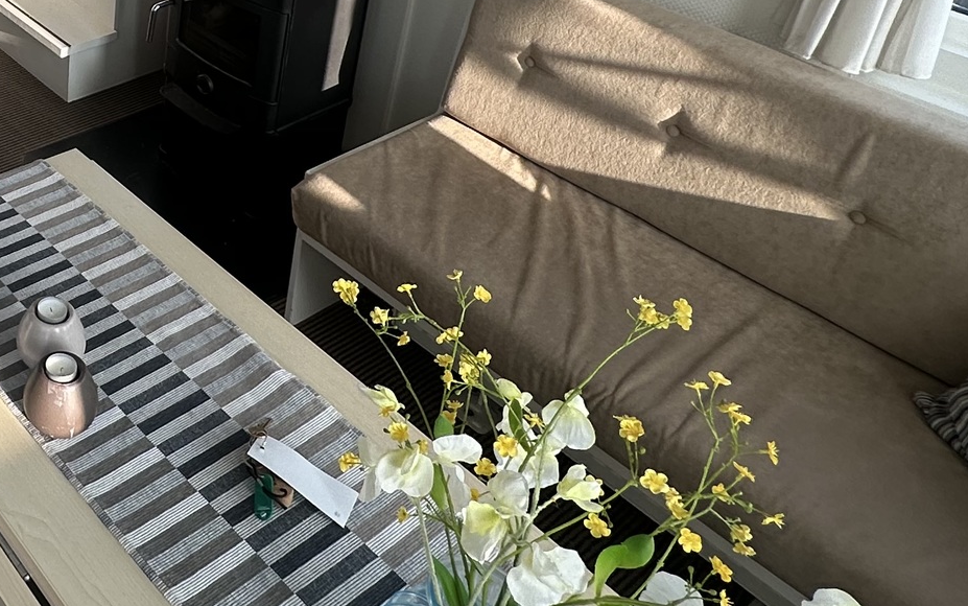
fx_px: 1056
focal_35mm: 40
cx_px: -45
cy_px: -50
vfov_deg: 29.1
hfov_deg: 41.4
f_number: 2.2
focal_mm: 2.22
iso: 40
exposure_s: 1/227
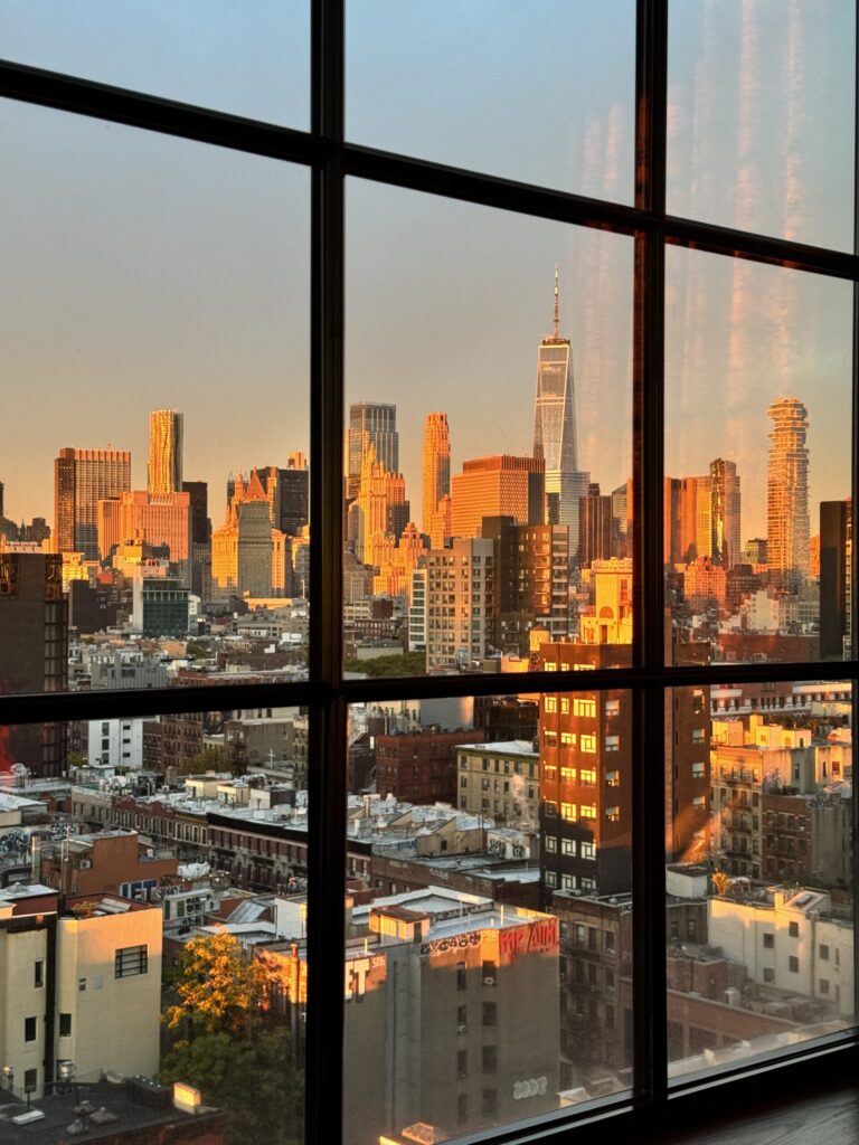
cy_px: 572
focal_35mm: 48
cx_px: 430
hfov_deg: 30.3
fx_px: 1588
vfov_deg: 39.7
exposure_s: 1/121
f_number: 1.78
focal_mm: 6.76
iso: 50
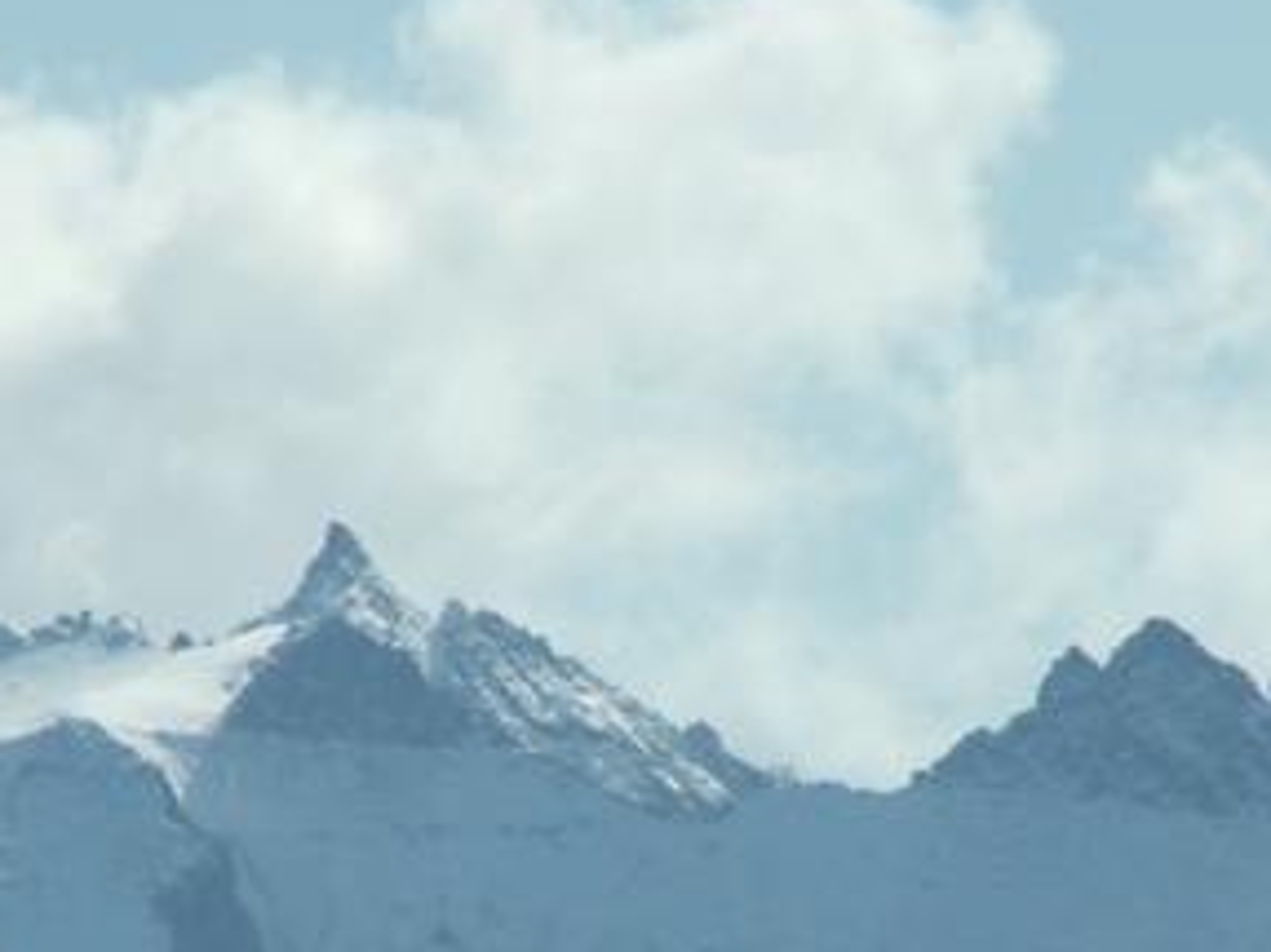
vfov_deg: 2.1
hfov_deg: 2.8
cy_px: 824
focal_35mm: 699
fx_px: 25655
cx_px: 673
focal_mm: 51.9
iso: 50
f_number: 8
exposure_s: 1/400
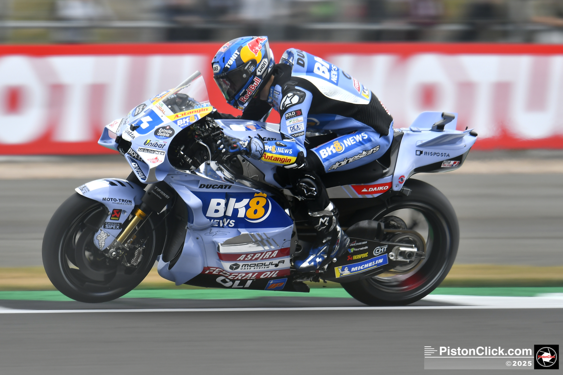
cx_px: 282
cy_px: 188
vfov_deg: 3.1
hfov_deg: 4.6
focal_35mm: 450
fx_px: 7036
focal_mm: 300
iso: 110
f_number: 6.3
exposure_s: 1/500
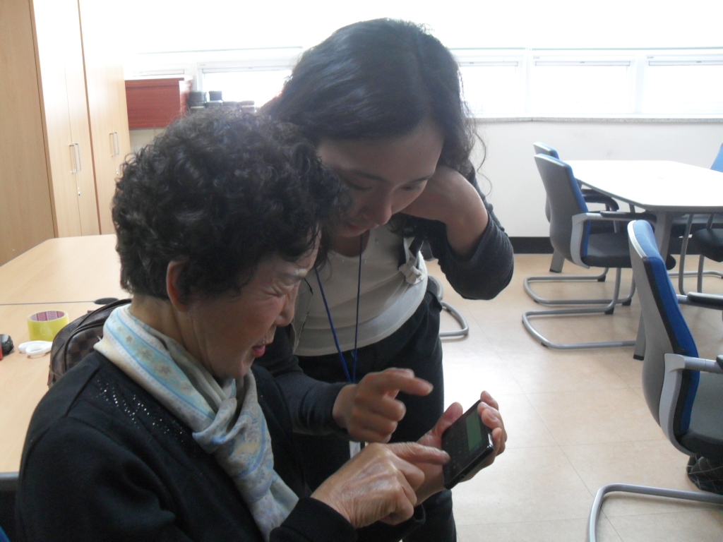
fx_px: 731
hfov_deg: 52.6
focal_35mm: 35
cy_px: 271
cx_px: 362
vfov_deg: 40.7
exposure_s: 1/30
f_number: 2.8
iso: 200
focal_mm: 6.2
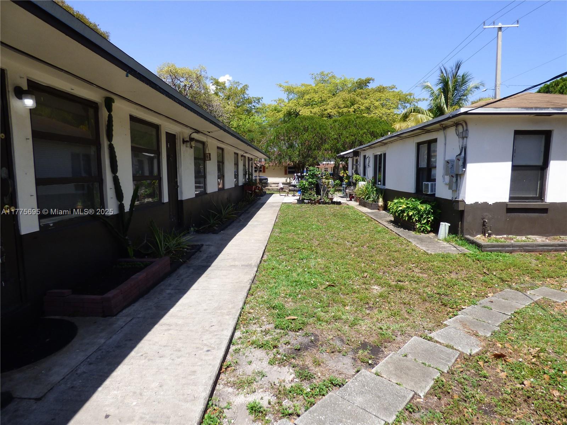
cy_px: 212
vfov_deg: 66.0
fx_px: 328
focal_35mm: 20
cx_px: 284
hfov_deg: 81.7
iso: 100
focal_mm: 3.58
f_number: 2.8
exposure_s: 1/1300
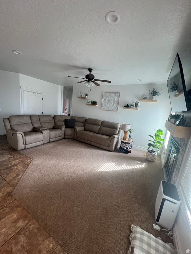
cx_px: 96
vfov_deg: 106.2
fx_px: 96
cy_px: 127
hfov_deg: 89.9
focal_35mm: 13
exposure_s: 1/120
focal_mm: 1.57
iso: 200
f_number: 1.8
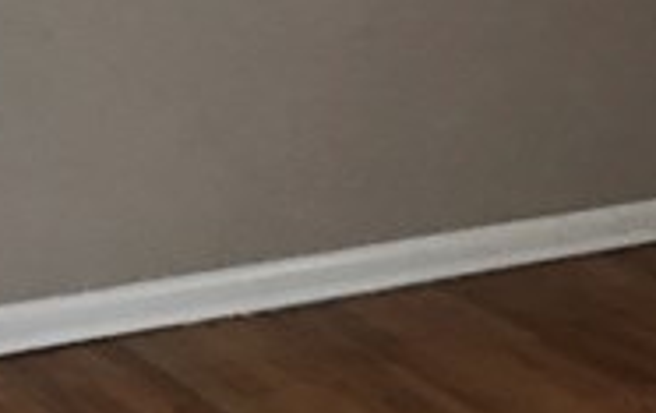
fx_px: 2919
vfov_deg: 8.1
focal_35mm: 163
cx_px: 963
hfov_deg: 12.3
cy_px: 275
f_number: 1.8
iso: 40
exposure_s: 1/17
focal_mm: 3.99
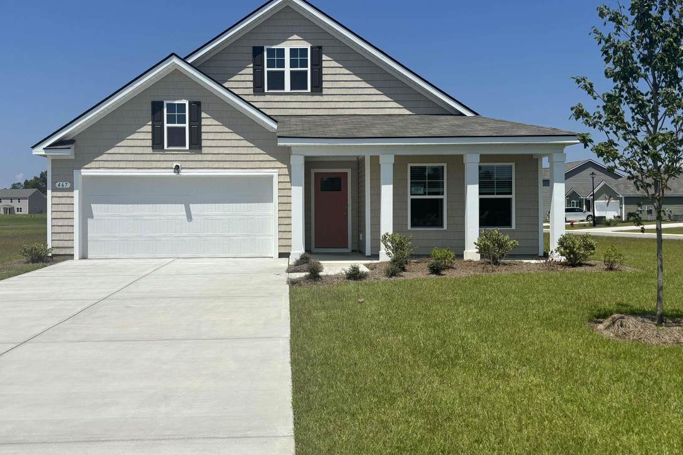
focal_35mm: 32
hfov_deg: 58.6
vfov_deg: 41.0
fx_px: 607
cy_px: 203
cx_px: 302
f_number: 1.6
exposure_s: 1/6711
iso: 50
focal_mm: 5.96
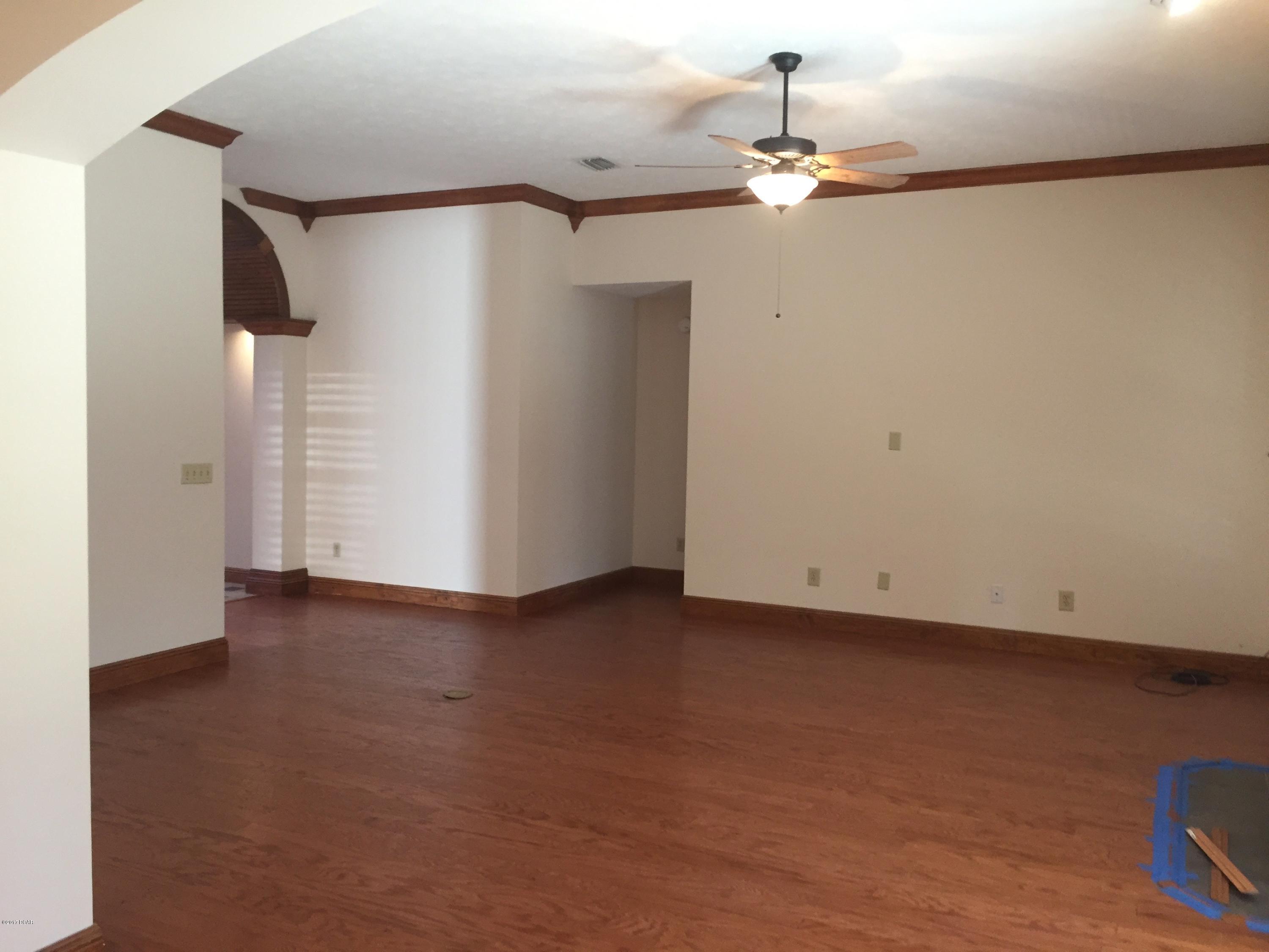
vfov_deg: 48.2
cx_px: 634
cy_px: 476
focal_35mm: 29
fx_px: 1063
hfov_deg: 61.7
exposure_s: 1/30
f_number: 2.2
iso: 100
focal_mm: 4.15
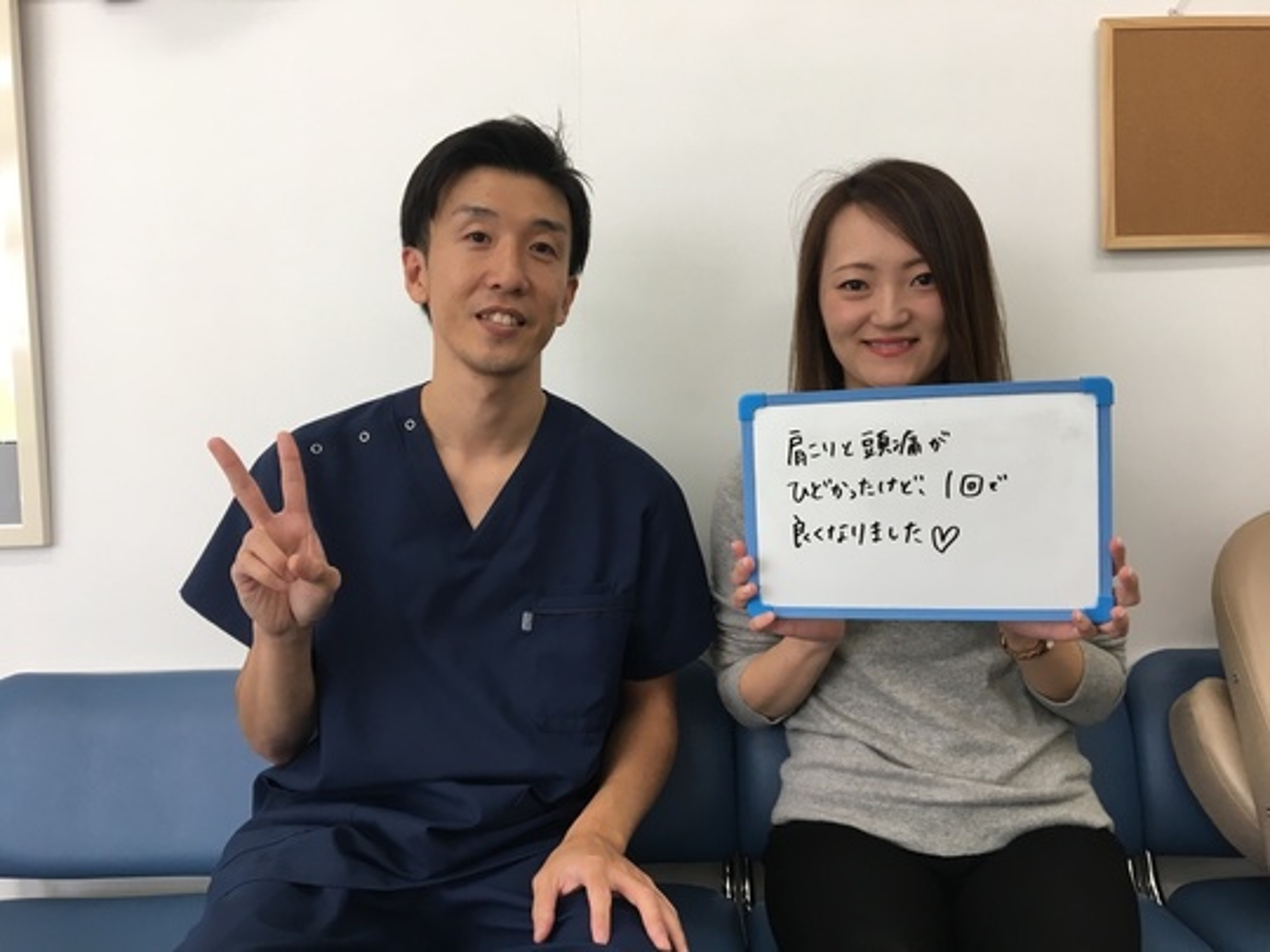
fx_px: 1064
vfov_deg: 48.2
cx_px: 635
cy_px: 476
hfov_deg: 61.7
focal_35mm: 29
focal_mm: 4.15
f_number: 2.2
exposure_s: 1/40
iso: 25
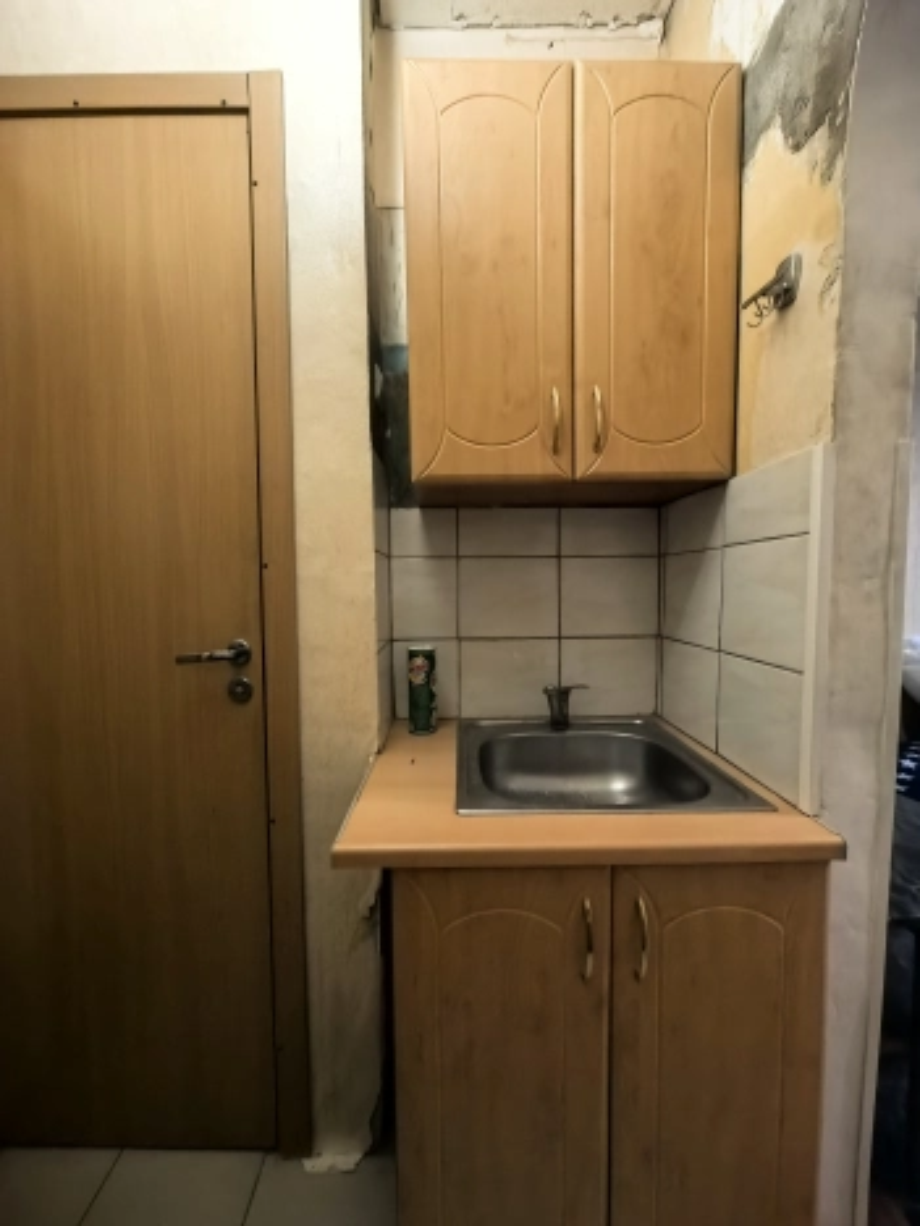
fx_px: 461
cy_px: 613
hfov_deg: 89.9
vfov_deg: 106.2
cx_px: 460
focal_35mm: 13
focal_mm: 1.95
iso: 800
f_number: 2.2
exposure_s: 1/33.3
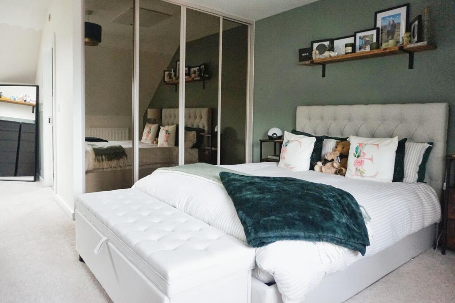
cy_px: 152
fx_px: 303
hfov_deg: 73.8
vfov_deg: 53.1
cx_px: 228
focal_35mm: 24
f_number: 3.5
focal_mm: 16
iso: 2500
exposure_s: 1/160
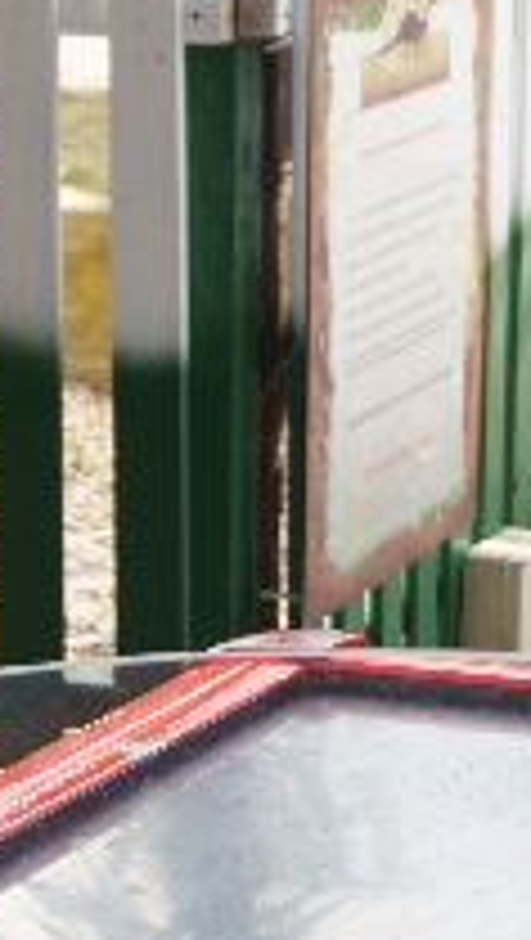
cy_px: 322
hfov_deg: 5.9
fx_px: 5055
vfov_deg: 10.6
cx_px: 922
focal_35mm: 202
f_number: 7.1
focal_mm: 45
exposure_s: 1/160
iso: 200
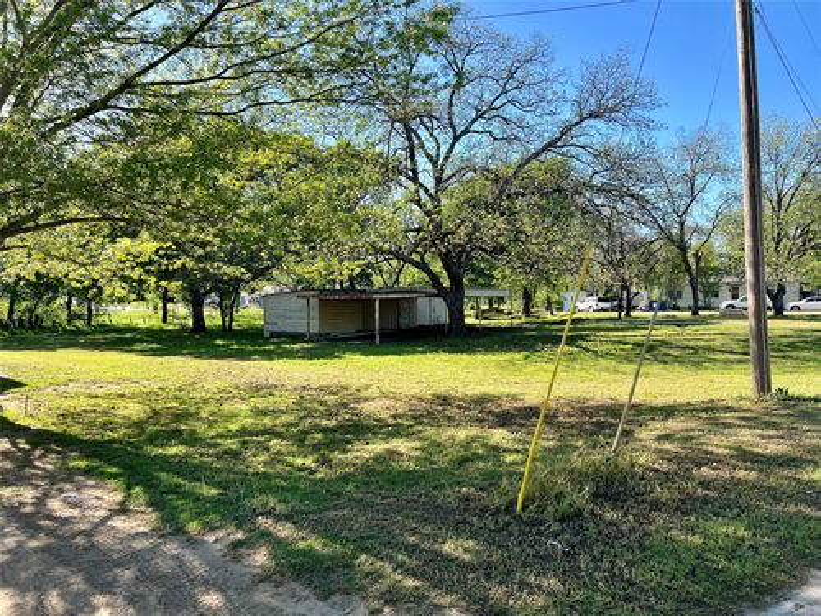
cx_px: 410
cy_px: 308
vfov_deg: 53.1
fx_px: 617
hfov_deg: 67.3
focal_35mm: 26
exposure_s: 1/1266
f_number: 1.5
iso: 50
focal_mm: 5.7
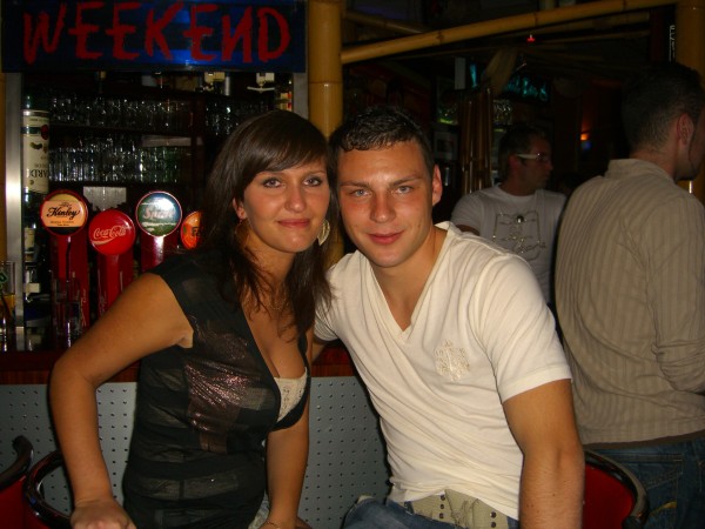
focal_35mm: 38
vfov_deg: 37.7
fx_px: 774
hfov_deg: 49.0
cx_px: 352
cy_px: 264
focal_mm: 7.9
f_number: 2.8
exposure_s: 1/60
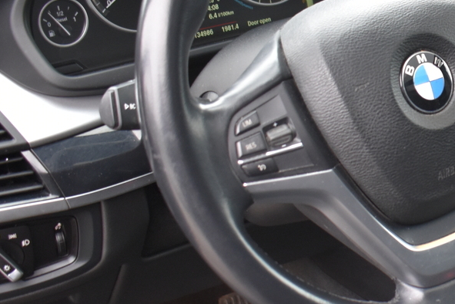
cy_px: 198
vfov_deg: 18.4
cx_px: 515
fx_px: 935
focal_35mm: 74
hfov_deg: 25.2
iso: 800
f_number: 4
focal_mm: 18
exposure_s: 1/60
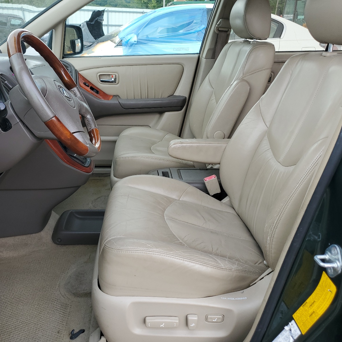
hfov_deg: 52.4
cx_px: 148
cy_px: 171
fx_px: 347
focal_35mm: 31
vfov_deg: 52.5
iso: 50
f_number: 1.5
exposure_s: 1/217
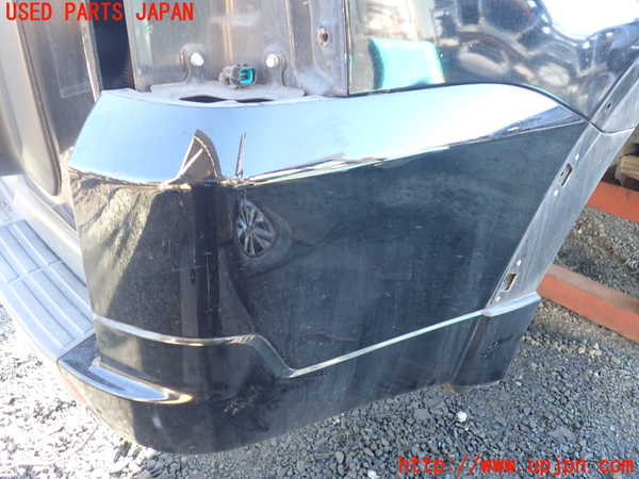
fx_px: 554
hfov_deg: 60.0
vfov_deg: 46.8
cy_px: 240
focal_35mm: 30
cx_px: 320
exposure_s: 1/50
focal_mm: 5.4
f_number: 2.3
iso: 200
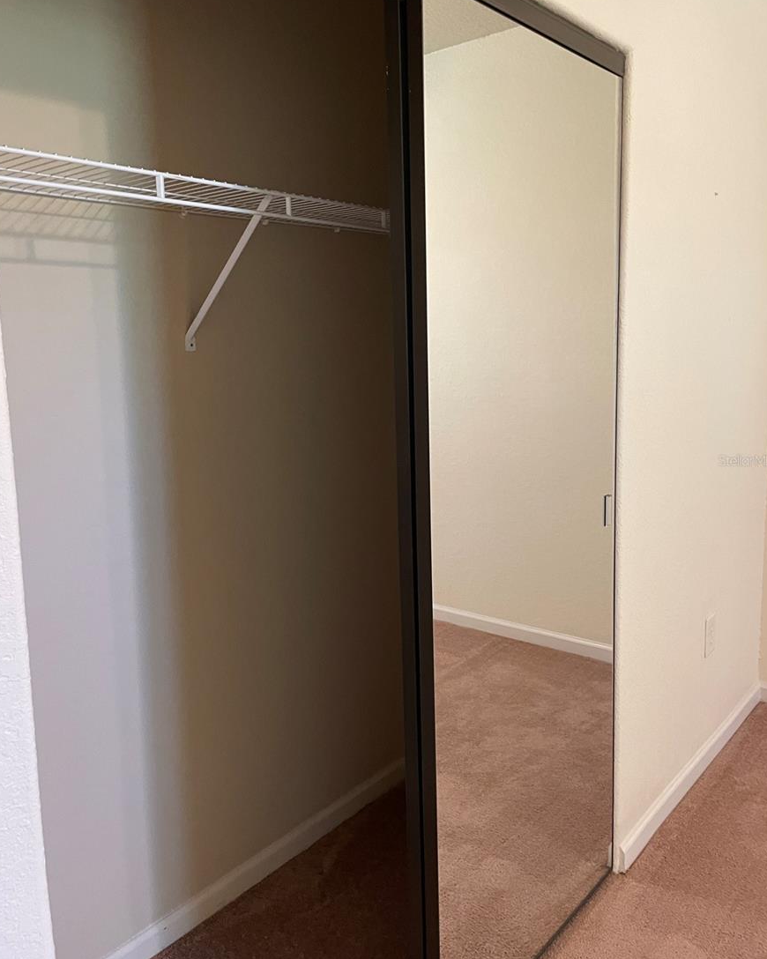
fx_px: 795
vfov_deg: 62.2
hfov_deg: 51.5
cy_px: 460
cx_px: 384
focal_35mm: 28
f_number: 1.6
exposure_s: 1/60
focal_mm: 4.2
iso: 250
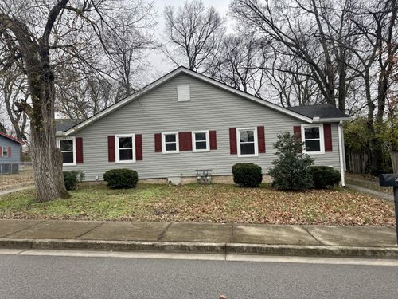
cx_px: 199
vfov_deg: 56.8
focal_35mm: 24
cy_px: 150
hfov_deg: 71.6
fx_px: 276
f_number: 1.78
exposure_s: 1/567
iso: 80
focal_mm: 6.76
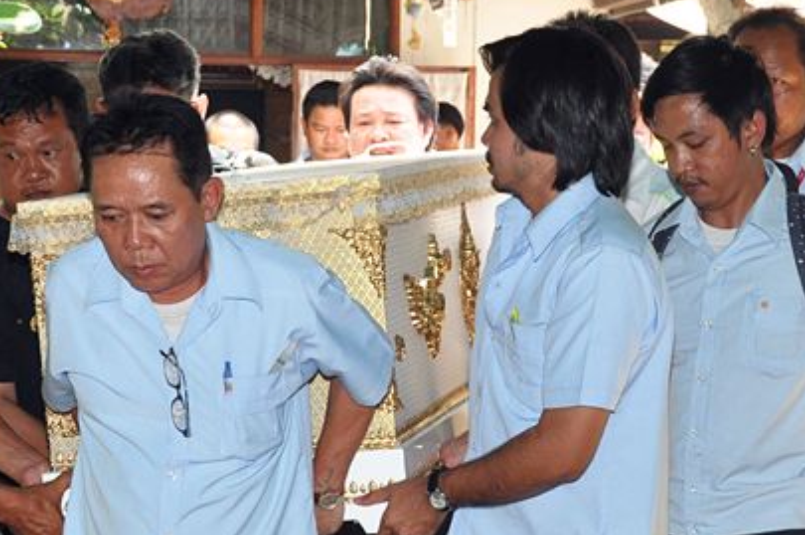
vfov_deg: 9.8
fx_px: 3127
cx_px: 336
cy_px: 372
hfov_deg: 14.7
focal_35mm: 140
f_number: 7.1
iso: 1600
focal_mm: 42
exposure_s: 1/125
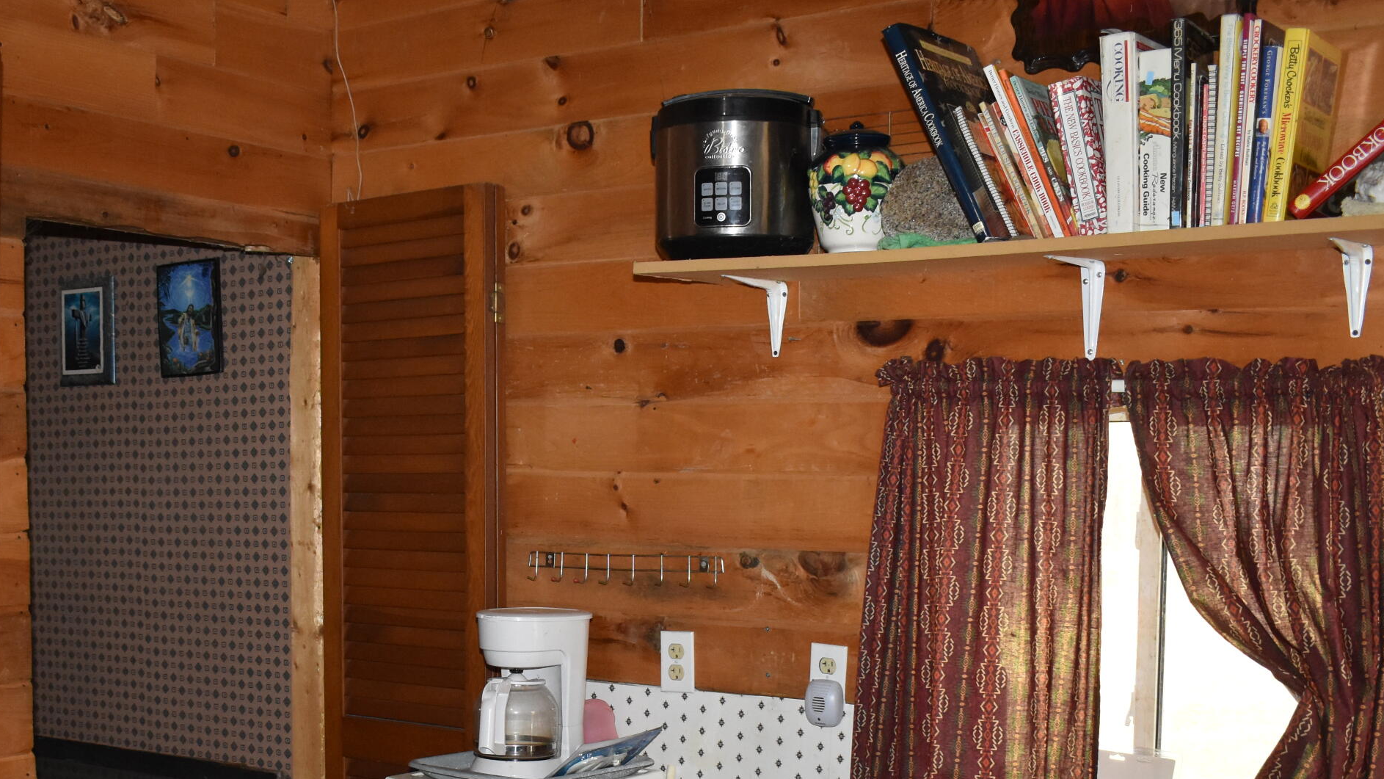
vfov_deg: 26.0
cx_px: 517
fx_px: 1651
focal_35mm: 45
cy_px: 639
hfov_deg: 45.1
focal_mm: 18
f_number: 4
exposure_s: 1/80
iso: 1600
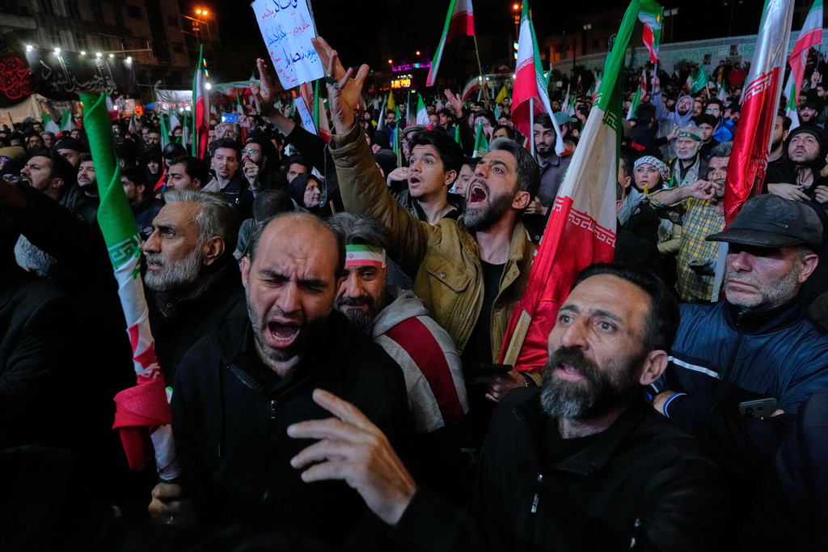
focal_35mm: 24
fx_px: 552
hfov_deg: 73.8
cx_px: 414
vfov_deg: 53.1
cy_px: 276
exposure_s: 1/250
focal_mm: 24
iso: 4000
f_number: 5
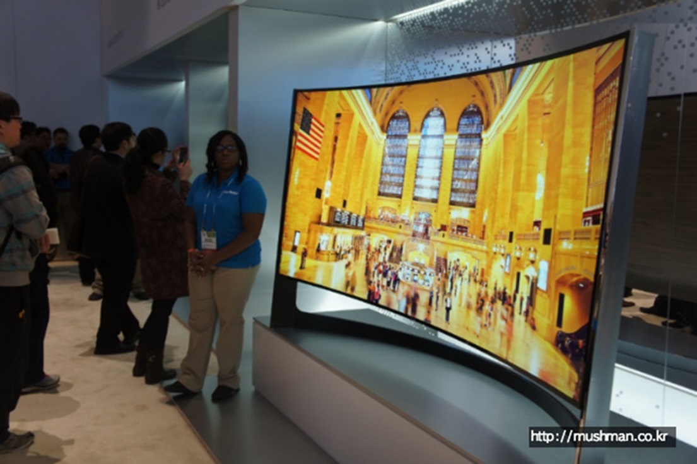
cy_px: 232
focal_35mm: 38
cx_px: 348
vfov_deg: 35.4
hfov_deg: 51.3
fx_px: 725
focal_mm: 25
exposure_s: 1/40
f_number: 4
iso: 400
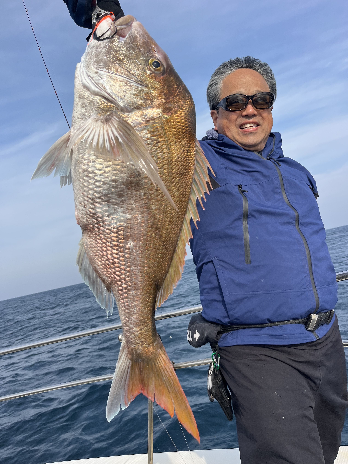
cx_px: 174
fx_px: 349
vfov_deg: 67.3
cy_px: 232
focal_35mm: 26
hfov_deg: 53.1
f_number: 1.6
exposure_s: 1/2410
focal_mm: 5.1
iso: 50
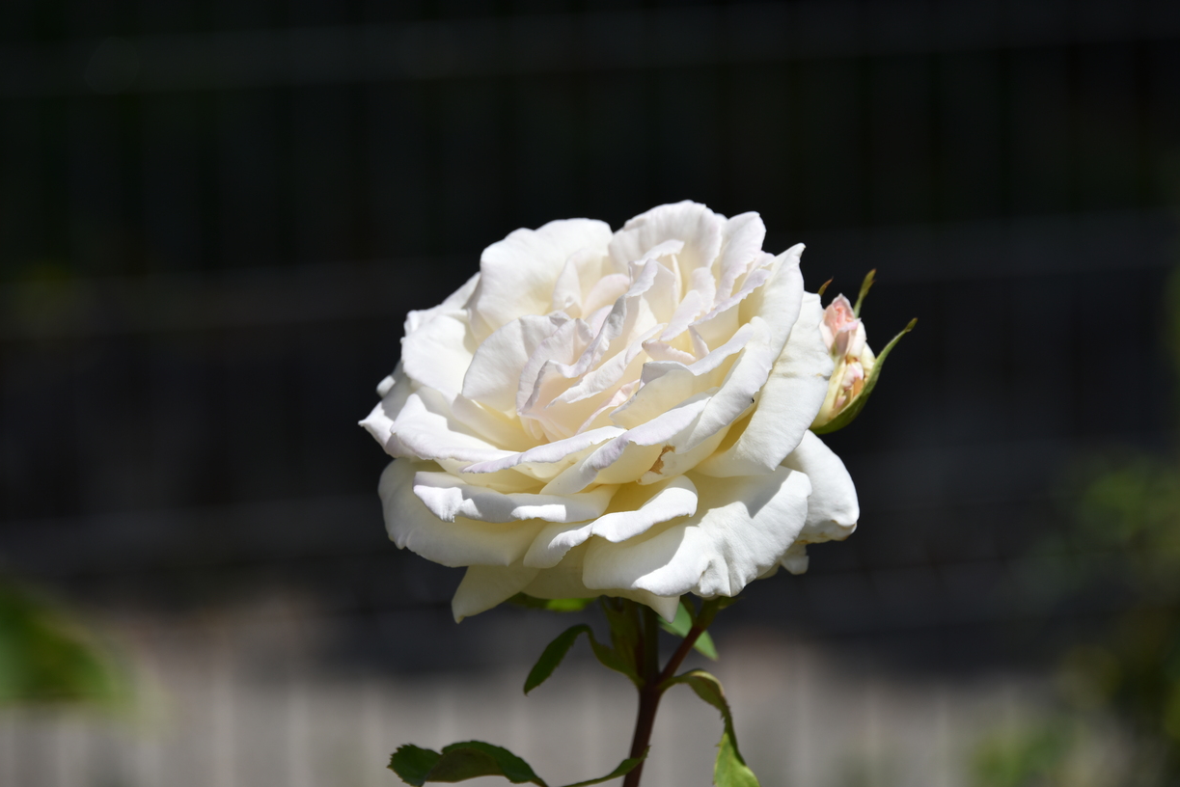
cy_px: 396
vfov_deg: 4.4
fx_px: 10294
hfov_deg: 6.6
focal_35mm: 314
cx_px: 615
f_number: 10
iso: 100
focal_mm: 300
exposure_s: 1/640
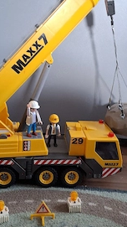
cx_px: 63
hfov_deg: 31.9
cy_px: 94
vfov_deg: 53.8
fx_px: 222
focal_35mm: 37
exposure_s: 1/25
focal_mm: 5.54
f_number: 1.8
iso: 400
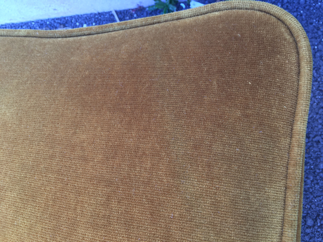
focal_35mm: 29
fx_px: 271
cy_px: 121
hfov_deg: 61.7
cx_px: 162
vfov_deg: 48.2
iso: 25
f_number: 2.2
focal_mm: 4.15
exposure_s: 1/50
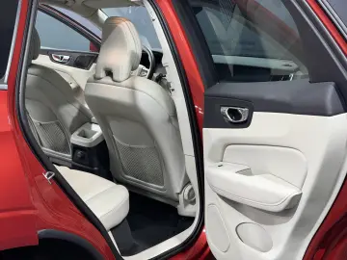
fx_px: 481
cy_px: 130
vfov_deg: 30.3
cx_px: 174
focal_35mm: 48
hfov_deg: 39.7
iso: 200
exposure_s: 1/50
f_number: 1.78
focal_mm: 6.76
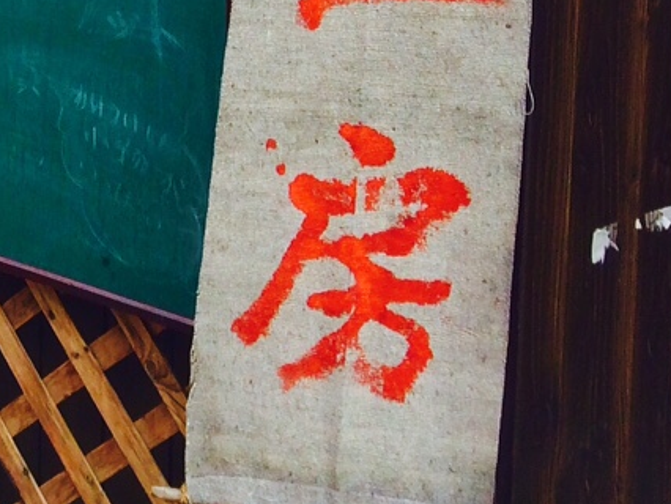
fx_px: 2153
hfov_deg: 15.6
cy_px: -364
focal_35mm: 111
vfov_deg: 12.4
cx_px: -468
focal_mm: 4.15
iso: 32
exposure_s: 1/500
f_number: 2.2
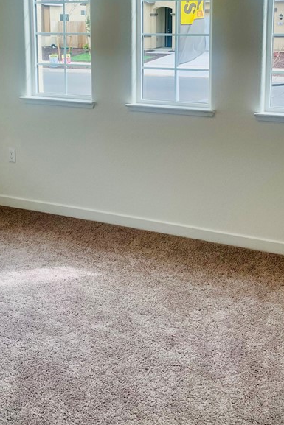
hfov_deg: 28.1
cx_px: 121
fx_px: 568
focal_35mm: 48
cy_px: 91
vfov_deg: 39.6
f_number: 1.6
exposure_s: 1/406
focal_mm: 4.2
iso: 32
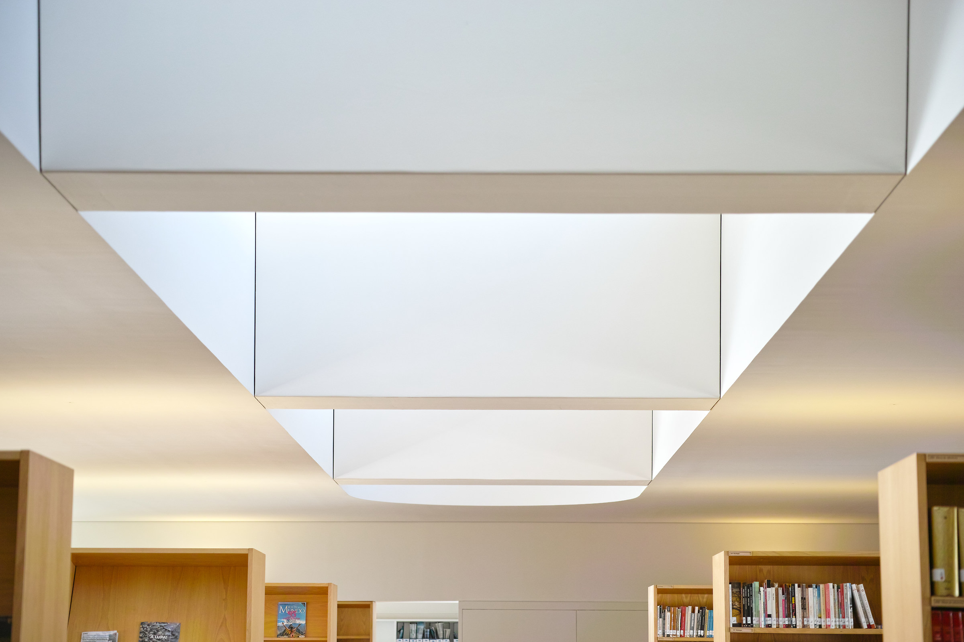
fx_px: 2008
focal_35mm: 75
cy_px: 321
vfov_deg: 18.2
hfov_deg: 27.0
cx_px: 482
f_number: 2.8
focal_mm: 50
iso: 200
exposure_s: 1/160
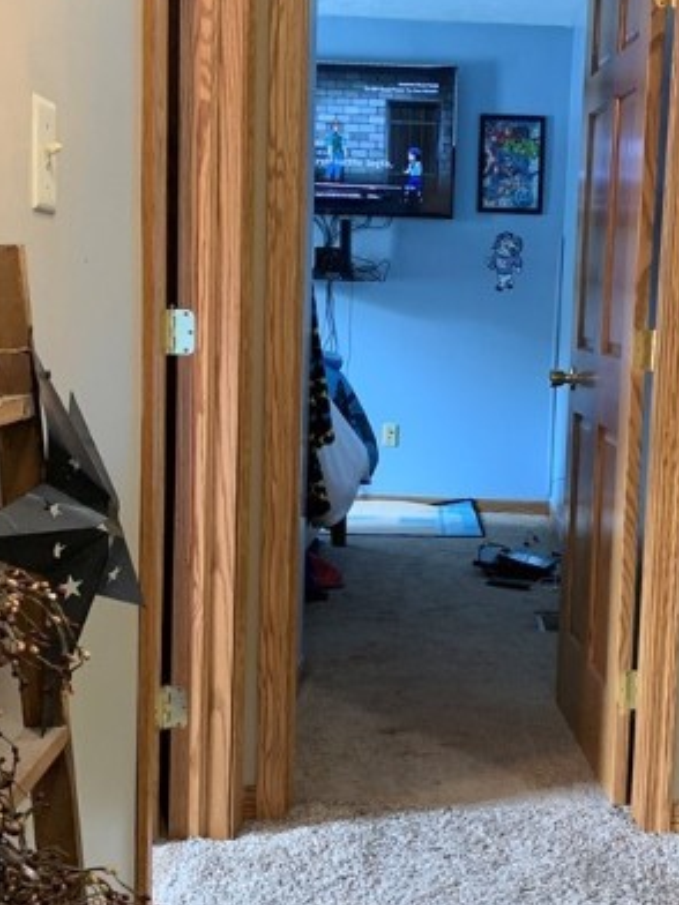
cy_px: 448
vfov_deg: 37.5
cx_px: 460
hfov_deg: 28.4
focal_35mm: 51
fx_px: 1334
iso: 320
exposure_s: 1/40
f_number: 1.8
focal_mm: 4.25
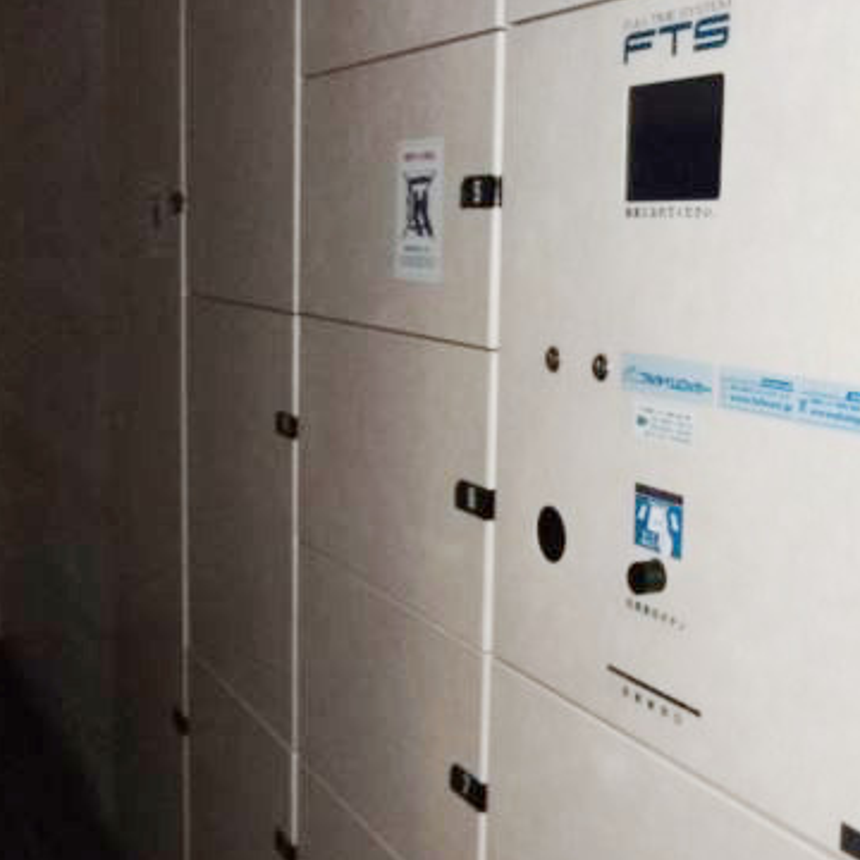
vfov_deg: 38.3
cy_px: 392
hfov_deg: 38.2
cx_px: 521
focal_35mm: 44
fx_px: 1237
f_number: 3.1
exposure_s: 1/60
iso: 400
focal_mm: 5
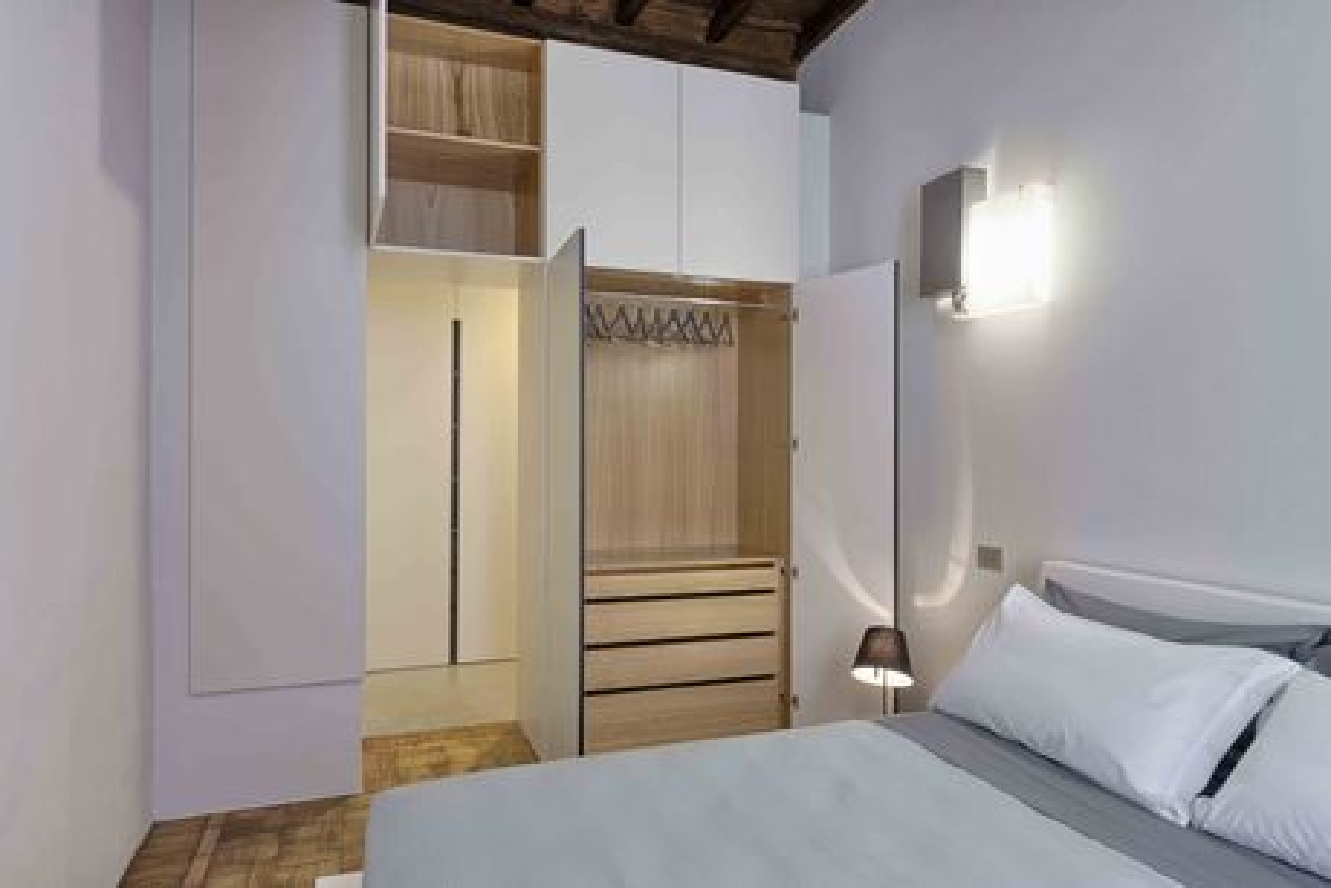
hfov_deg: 81.2
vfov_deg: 59.5
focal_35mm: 21
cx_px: 666
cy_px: 444
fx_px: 777
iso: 100
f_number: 8
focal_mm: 14
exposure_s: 1.3
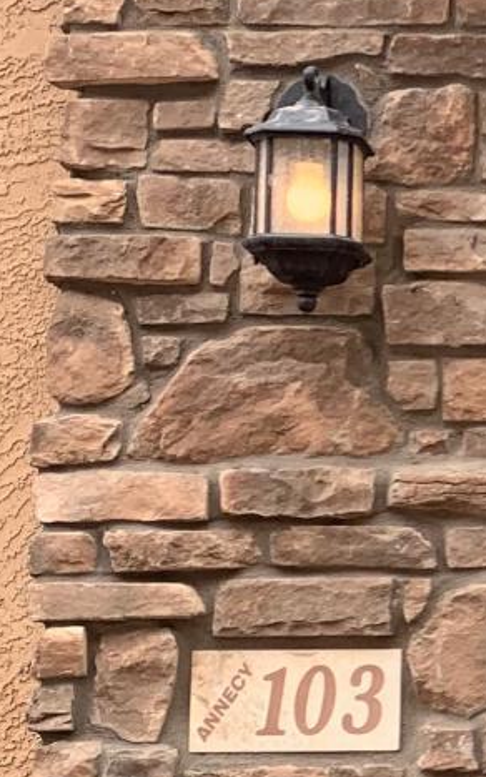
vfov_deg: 17.6
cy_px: 522
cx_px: 972
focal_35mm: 118
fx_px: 2500
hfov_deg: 10.2
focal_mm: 4.25
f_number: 1.8
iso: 25
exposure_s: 1/355
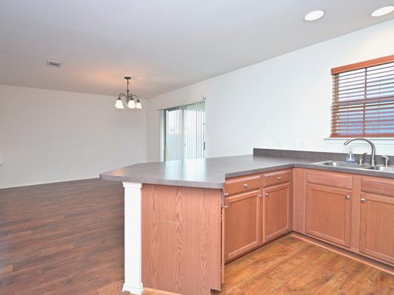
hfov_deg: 87.2
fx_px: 205
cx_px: 169
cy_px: 143
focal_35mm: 18
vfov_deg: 71.6
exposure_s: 1/15
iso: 220
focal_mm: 16
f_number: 4
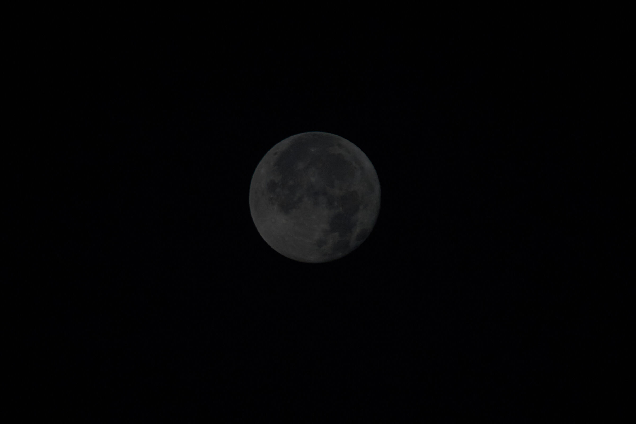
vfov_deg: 1.5
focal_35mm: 900
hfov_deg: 2.3
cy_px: 212
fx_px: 15899
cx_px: 318
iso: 1250
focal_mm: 600
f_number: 11
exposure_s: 1/2500
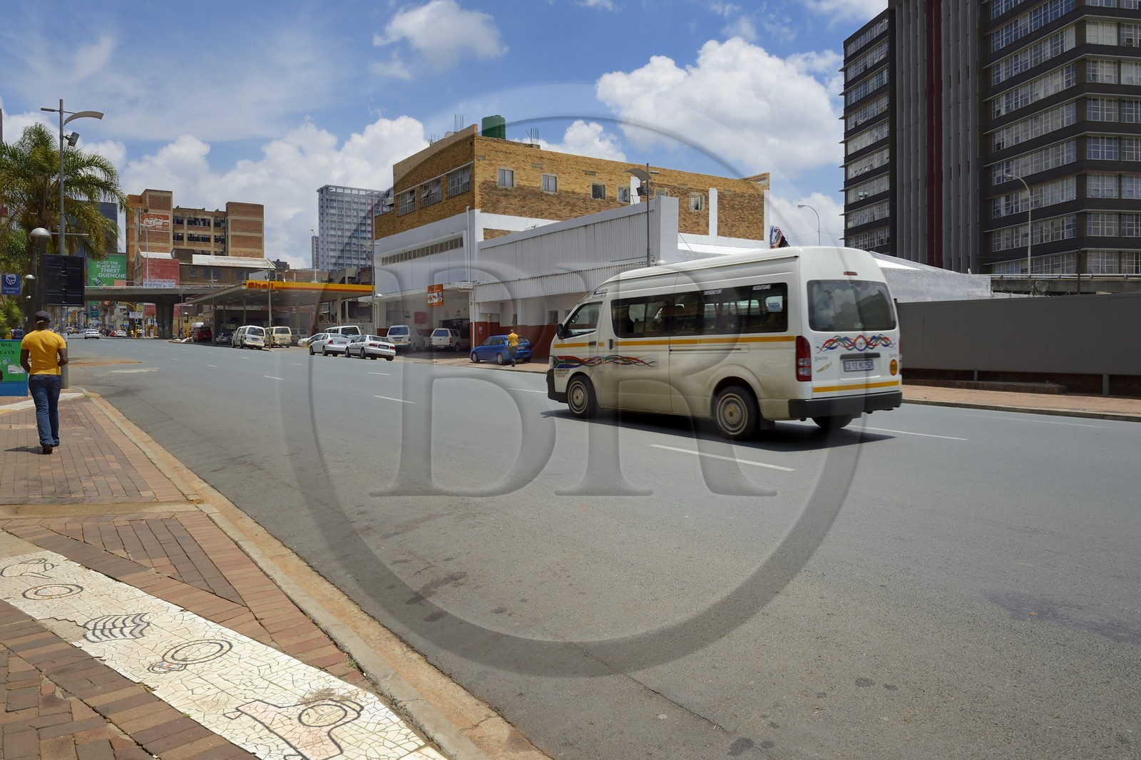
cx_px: 570
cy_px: 380
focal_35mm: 24
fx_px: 760
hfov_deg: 73.8
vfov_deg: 53.1
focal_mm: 24
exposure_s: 1/400
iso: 200
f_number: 13
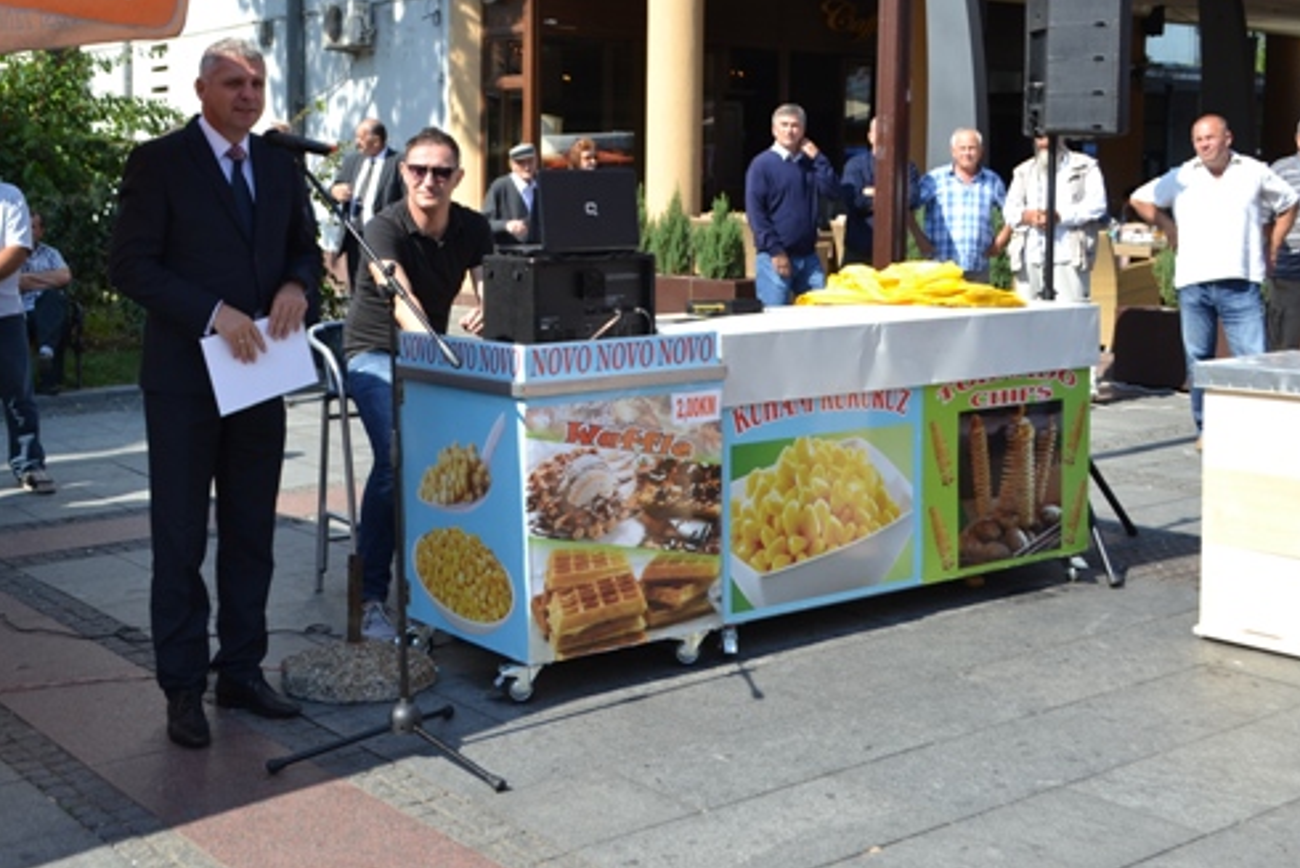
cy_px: 309
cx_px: 507
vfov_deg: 28.5
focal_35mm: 47
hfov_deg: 41.7
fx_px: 1698
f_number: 7.1
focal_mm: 24
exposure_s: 1/200
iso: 100
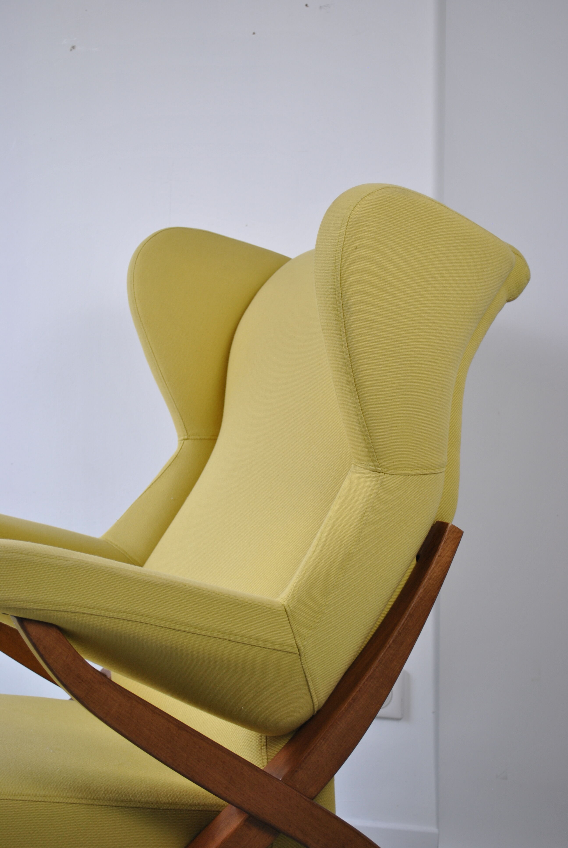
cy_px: 424
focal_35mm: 60
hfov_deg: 22.7
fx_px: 1416
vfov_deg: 33.4
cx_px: 284
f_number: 5.3
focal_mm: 40
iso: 200
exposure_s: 1/25
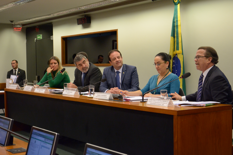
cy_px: 78
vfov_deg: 22.5
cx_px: 116
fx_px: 388
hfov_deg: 33.5
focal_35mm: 60
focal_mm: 40
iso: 2000
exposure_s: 1/200
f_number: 6.3
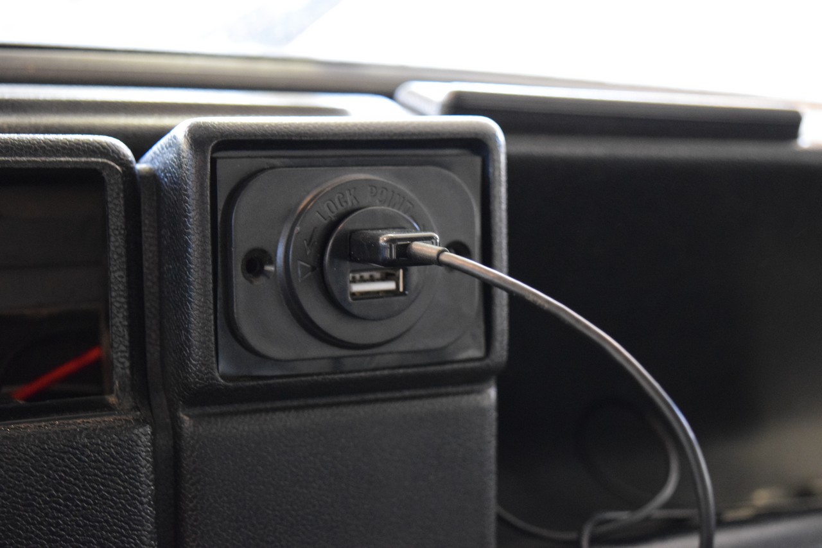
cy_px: 274
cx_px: 411
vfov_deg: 20.2
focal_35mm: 68
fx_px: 1541
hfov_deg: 29.9
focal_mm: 45
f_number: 5
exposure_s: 1/25
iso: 3200
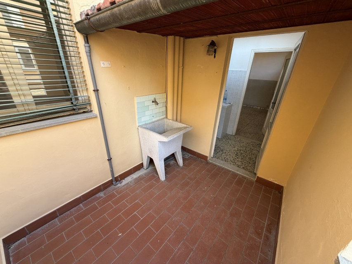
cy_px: 132
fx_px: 142
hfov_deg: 102.1
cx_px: 176
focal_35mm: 14
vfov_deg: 85.7
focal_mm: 2.22
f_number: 2.2
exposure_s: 1/121
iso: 160
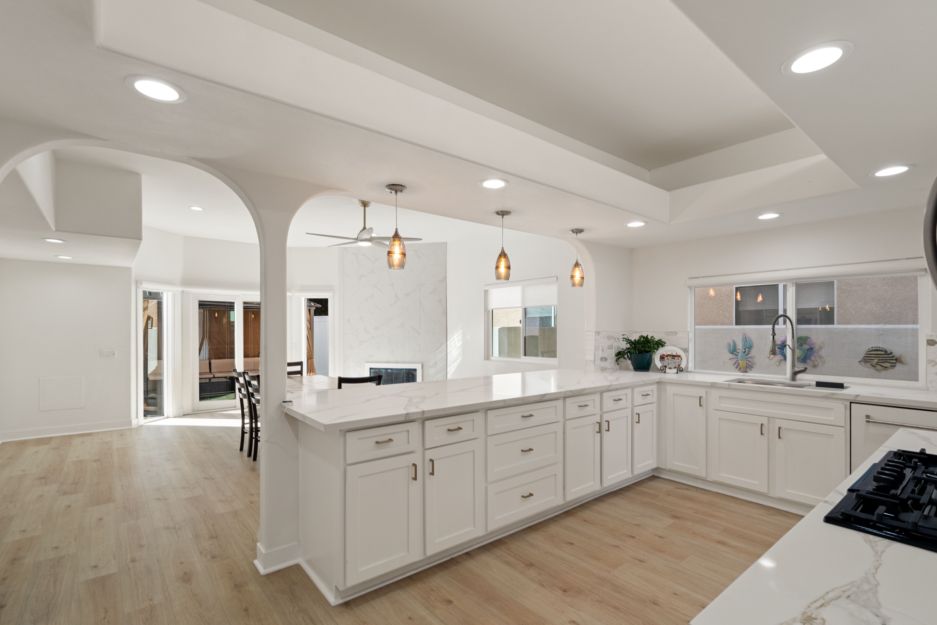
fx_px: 442
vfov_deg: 70.4
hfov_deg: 93.3
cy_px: 330
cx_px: 470
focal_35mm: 17
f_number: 9
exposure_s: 1/15
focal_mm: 16
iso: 800
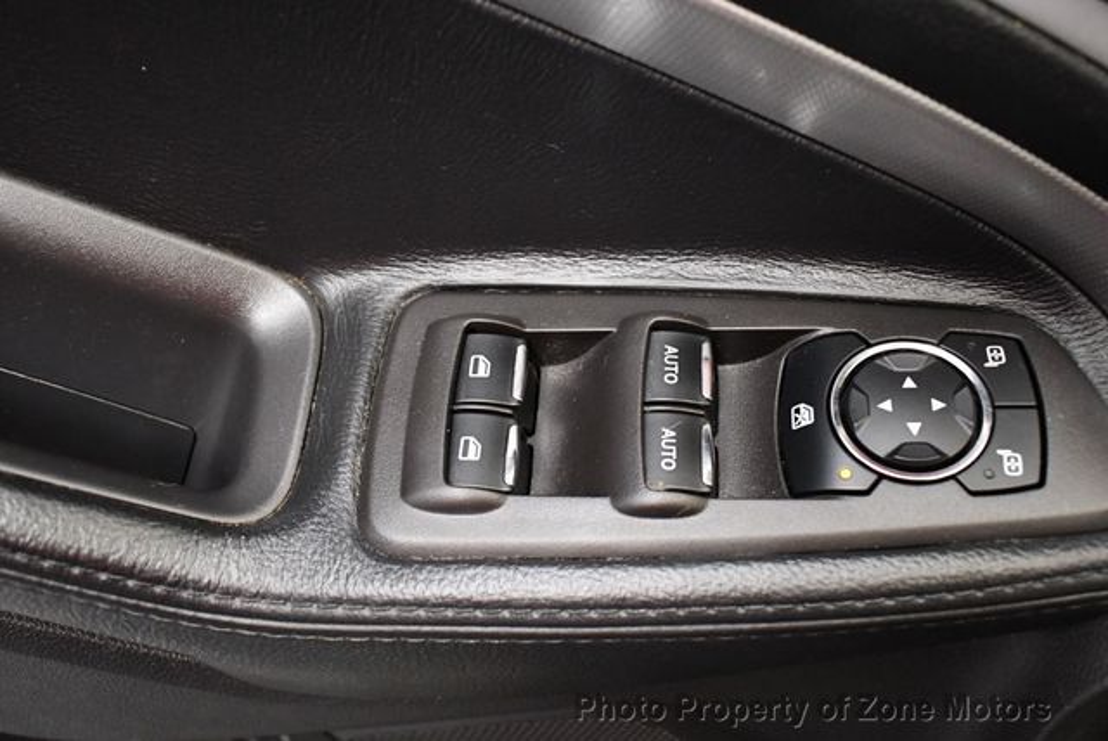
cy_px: 370
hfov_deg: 53.1
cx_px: 554
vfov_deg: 36.9
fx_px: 1109
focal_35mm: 36
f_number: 3.5
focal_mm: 18
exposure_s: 1/100
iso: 3200
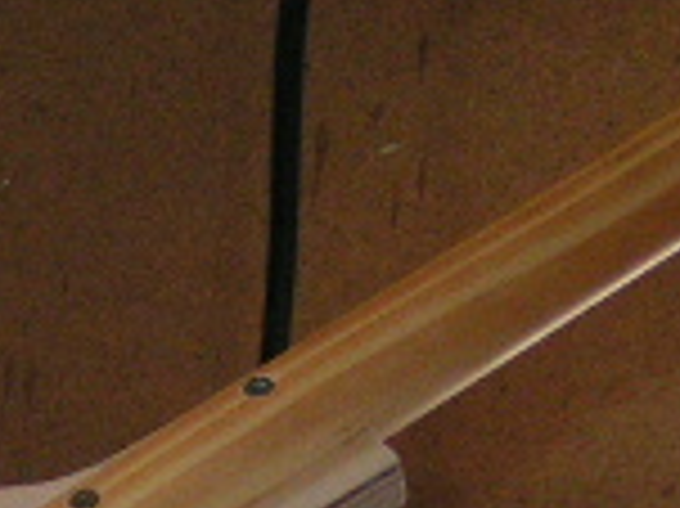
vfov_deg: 8.7
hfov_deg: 11.7
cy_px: 1016
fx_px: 3160
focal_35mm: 161
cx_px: -383
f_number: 2.8
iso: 200
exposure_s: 1/40
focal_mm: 5.8
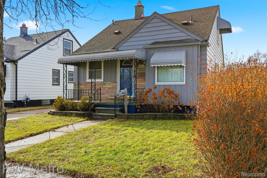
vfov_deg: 43.6
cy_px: 89
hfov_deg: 61.9
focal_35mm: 30
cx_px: 134
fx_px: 222
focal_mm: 30
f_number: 8
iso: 250
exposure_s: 1/6400
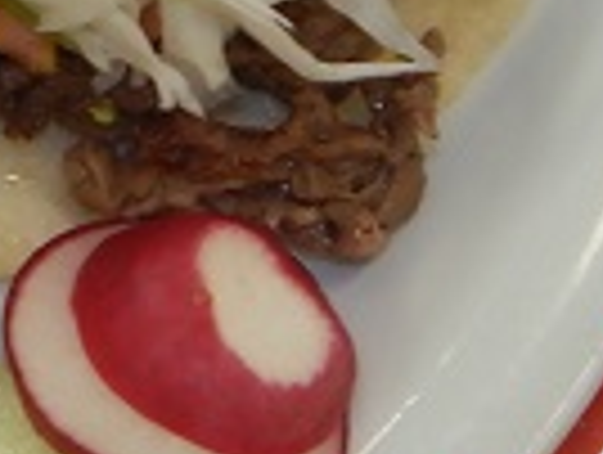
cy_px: -337
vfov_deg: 7.5
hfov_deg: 9.9
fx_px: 3351
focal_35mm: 192
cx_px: -374
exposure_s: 1/30
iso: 200
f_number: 3.6
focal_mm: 7.7
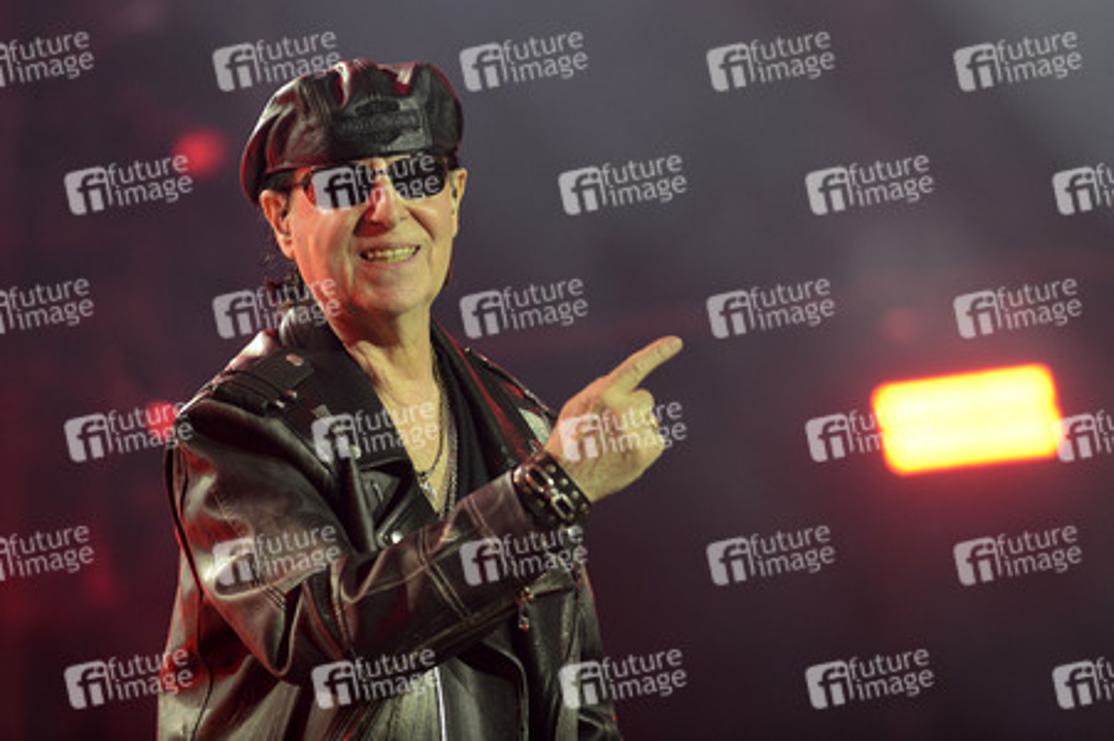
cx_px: 557
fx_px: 6184
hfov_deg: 10.3
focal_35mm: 200
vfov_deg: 6.9
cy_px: 370
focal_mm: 200
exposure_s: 1/640
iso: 1250
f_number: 4
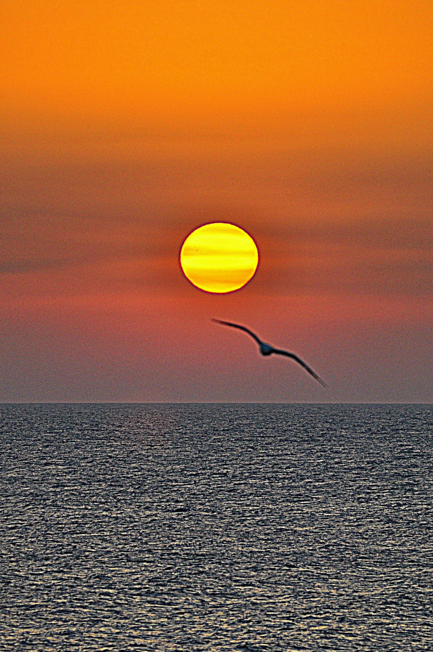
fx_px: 8139
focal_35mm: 450
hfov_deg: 3.0
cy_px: 326
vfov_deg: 4.6
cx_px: 216
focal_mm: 300
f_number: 8
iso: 450
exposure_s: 1/750
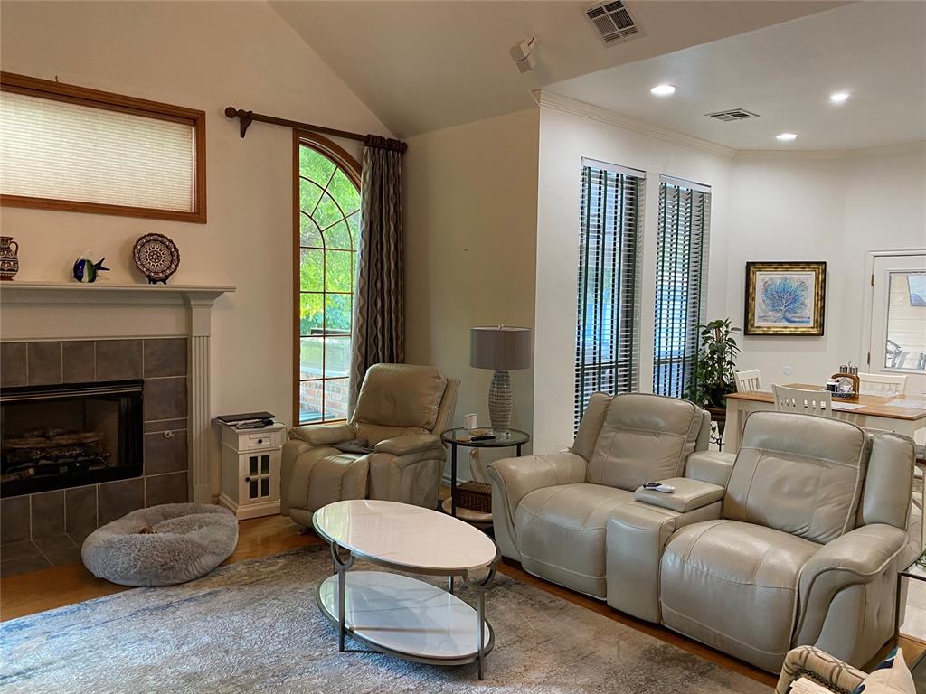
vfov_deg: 53.1
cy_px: 347
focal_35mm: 26
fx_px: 696
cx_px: 463
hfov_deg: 67.3
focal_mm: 4.25
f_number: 1.8
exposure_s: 1/60
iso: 200
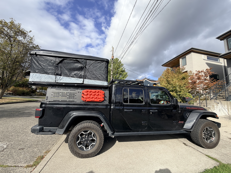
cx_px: 116
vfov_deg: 85.7
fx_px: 93
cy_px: 86
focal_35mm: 14
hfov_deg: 102.1
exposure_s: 1/770
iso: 25
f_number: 2.2
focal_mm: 2.22
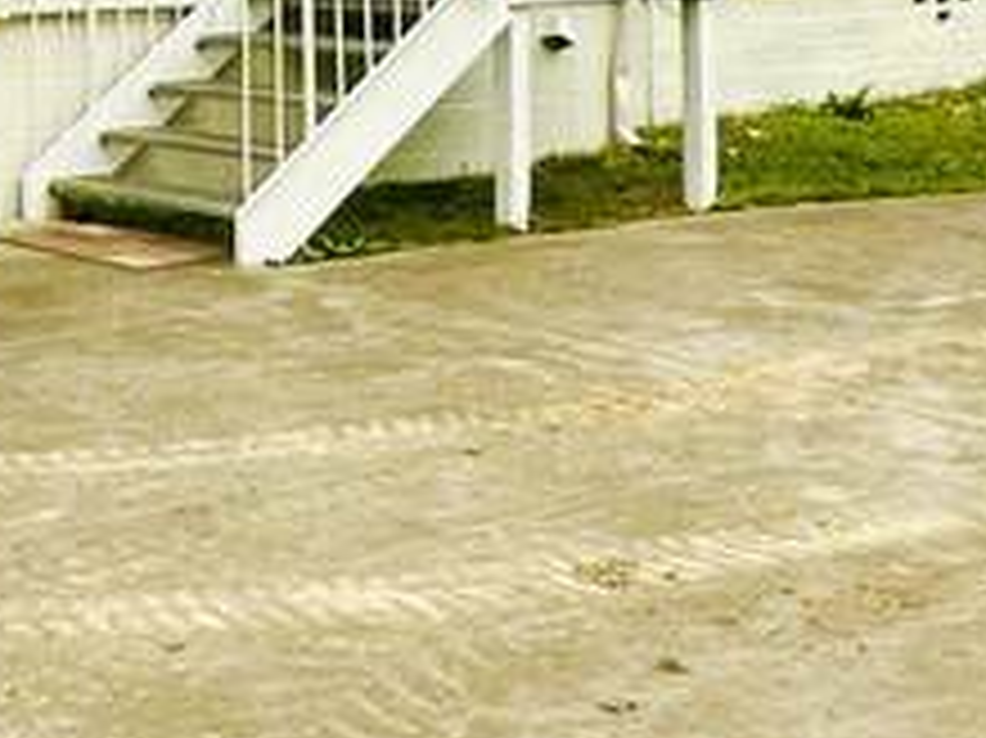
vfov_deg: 17.0
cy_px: -198
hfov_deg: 21.6
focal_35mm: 82
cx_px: -284
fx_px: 2334
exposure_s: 1/211
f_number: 2.2
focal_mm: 2.22
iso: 40
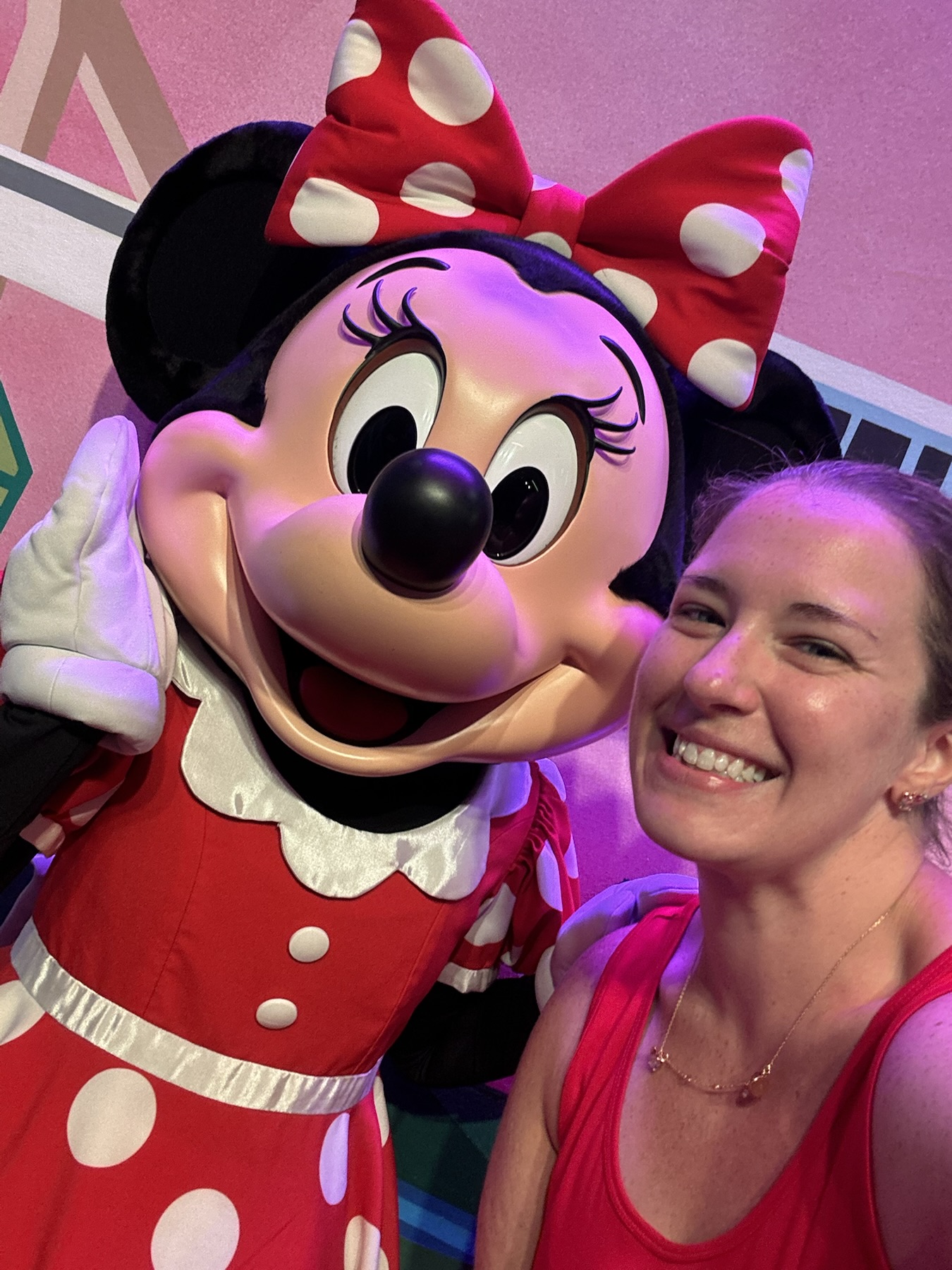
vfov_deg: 60.0
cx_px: 476
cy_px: 635
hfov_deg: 46.8
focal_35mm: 30
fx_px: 1100
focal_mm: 2.69
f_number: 1.9
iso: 80
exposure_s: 1/60
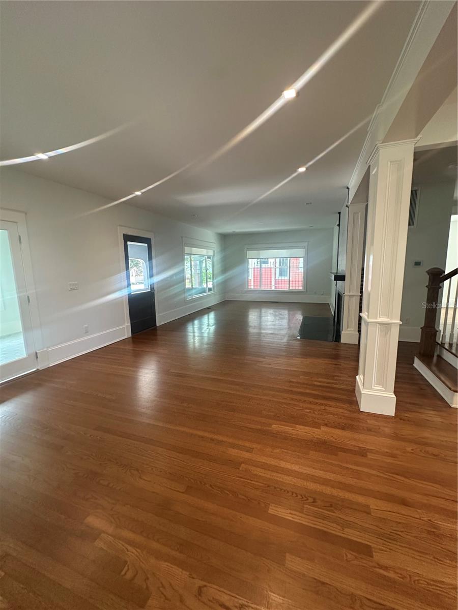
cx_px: 229
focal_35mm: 14
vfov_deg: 102.1
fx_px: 247
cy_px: 305
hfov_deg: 85.7
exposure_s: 1/120
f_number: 2.2
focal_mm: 2.22
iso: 200
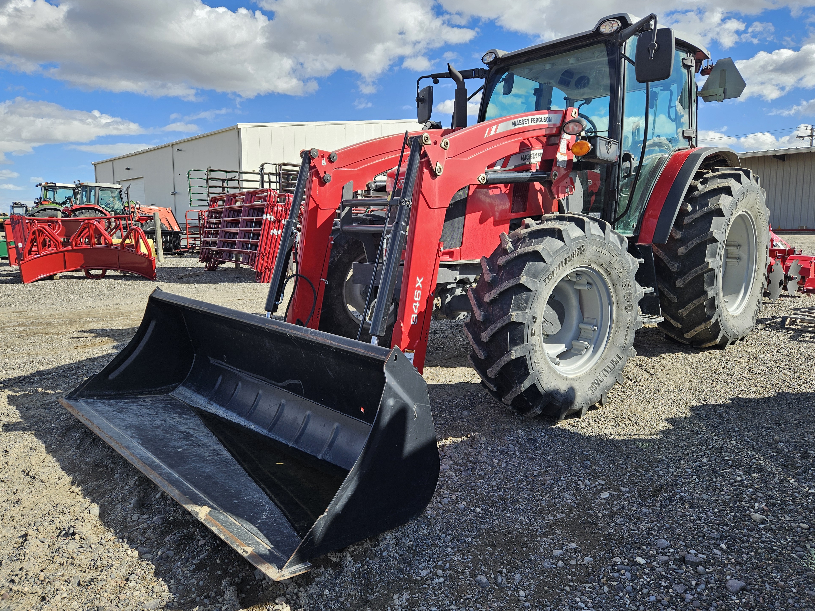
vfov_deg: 56.8
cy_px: 296
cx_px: 407
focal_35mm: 24
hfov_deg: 71.6
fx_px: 565
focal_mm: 5.4
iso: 25
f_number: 1.8
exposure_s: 1/1242
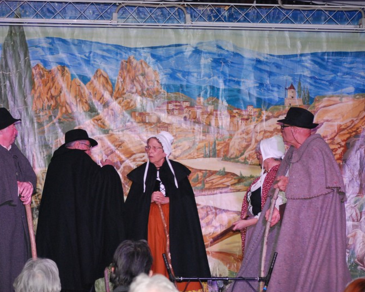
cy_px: 146
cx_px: 161
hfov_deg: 17.2
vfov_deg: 13.8
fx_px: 1210
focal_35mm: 112
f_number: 4.2
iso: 1000
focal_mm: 66
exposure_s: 1/60
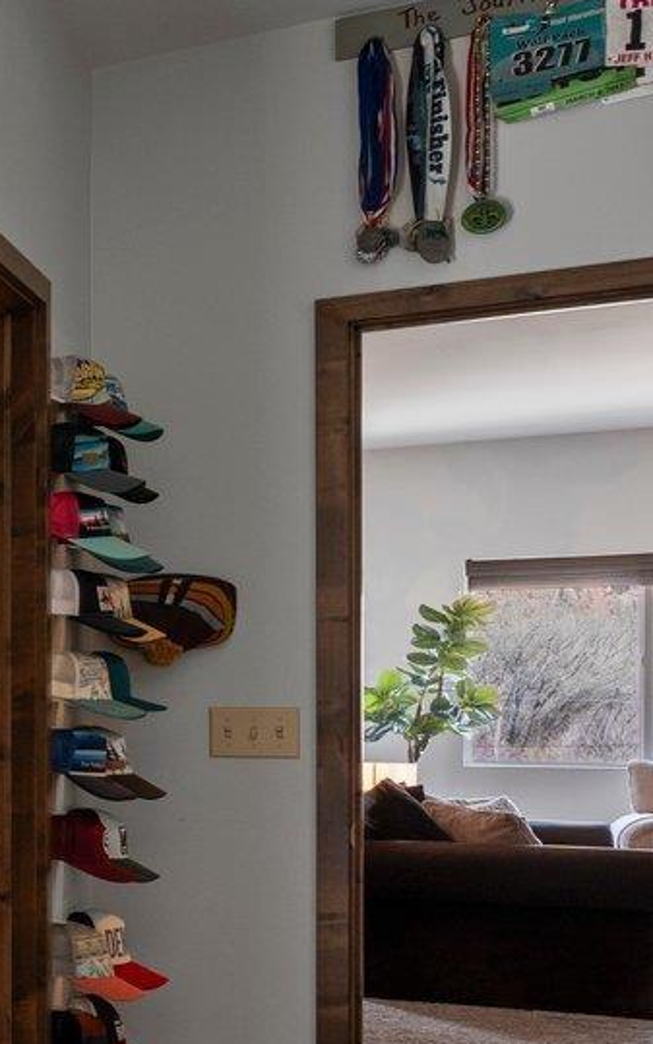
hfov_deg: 12.8
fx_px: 1765
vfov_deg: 32.6
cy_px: 733
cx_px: -1114
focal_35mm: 62
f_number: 8
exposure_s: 1/4
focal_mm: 16
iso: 400
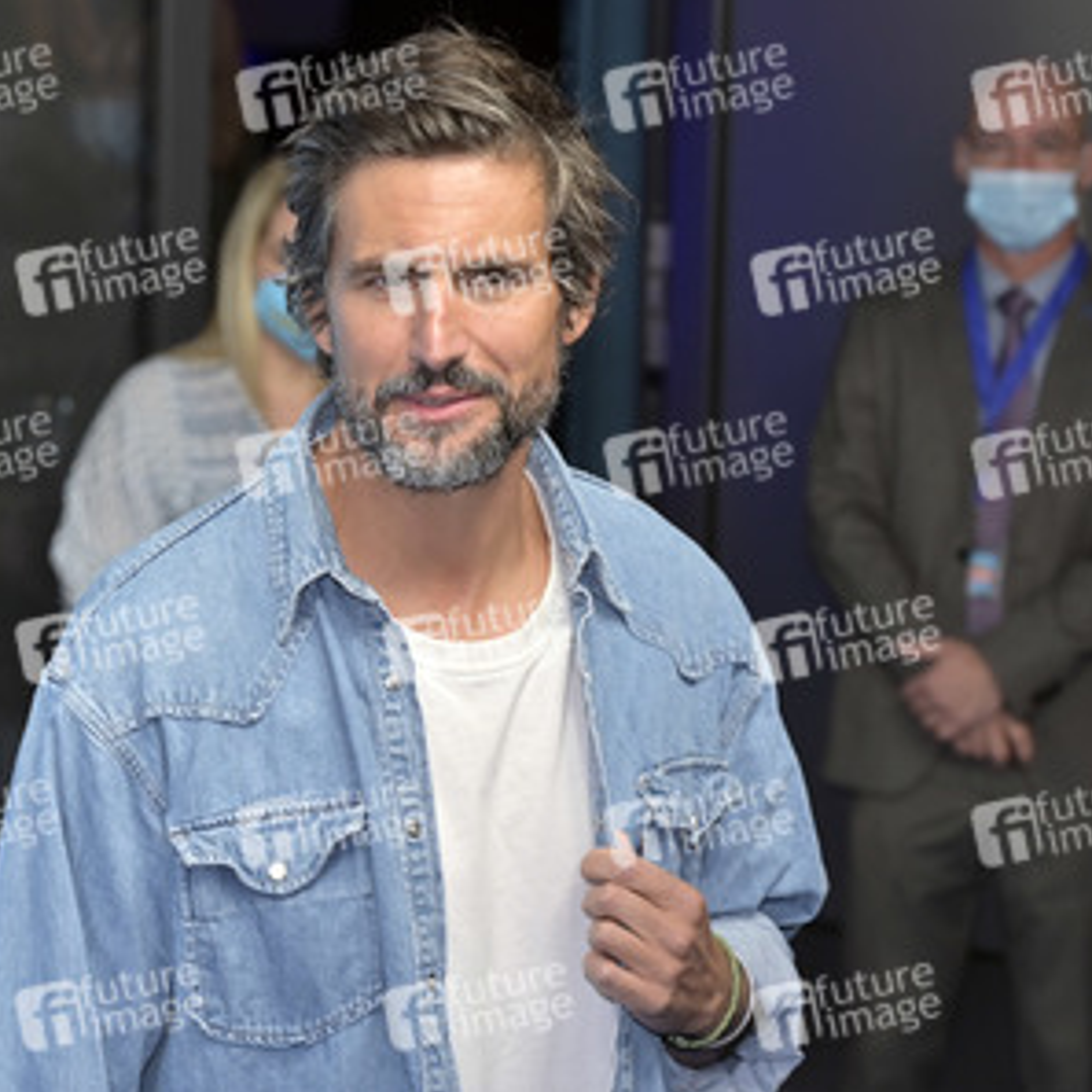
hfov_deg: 19.2
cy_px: 548
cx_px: 379
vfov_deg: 19.3
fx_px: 3212
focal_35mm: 90
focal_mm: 70
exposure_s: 1/100
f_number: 4
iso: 160
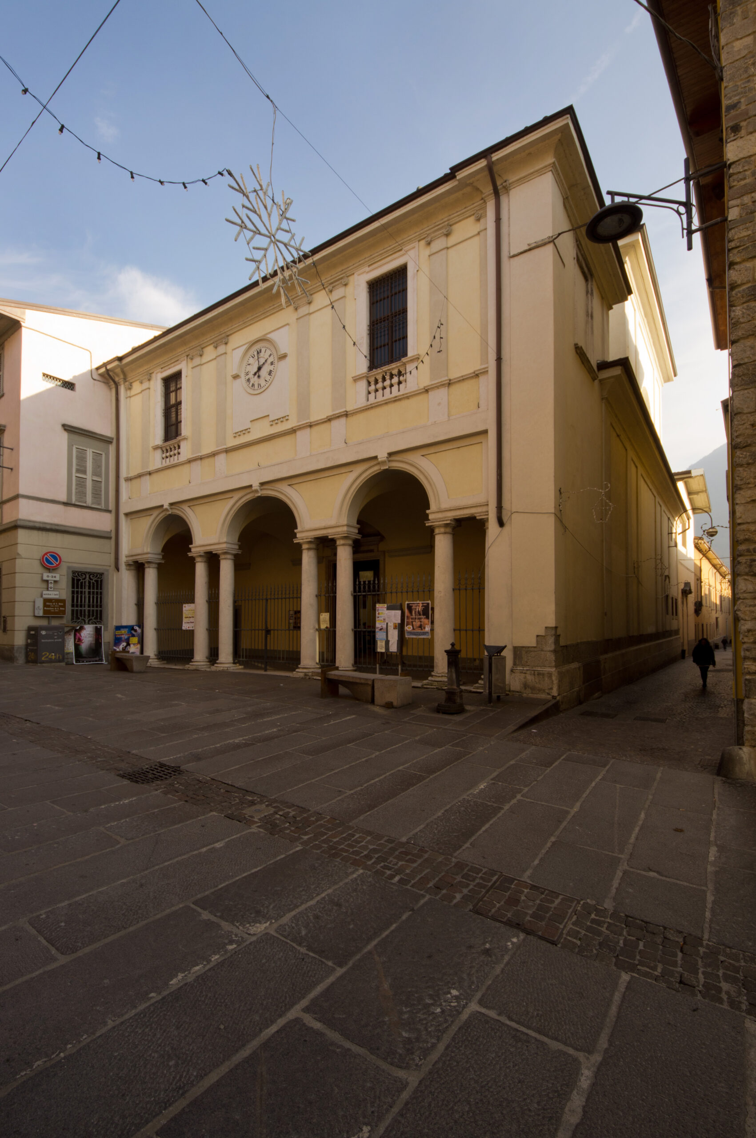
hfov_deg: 77.2
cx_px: 378
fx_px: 474
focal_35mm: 15
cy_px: 569
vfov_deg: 100.5
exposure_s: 1/30
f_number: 11
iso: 100
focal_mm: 10
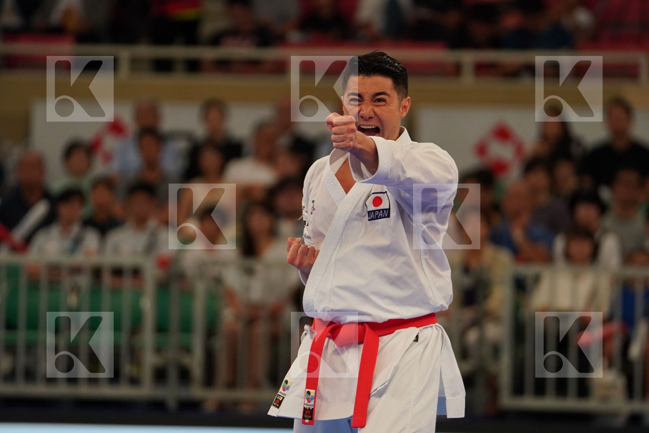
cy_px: 216
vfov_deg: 4.6
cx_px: 324
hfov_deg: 6.9
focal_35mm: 300
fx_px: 5408
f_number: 2.8
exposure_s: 1/1000
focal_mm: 200
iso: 1600
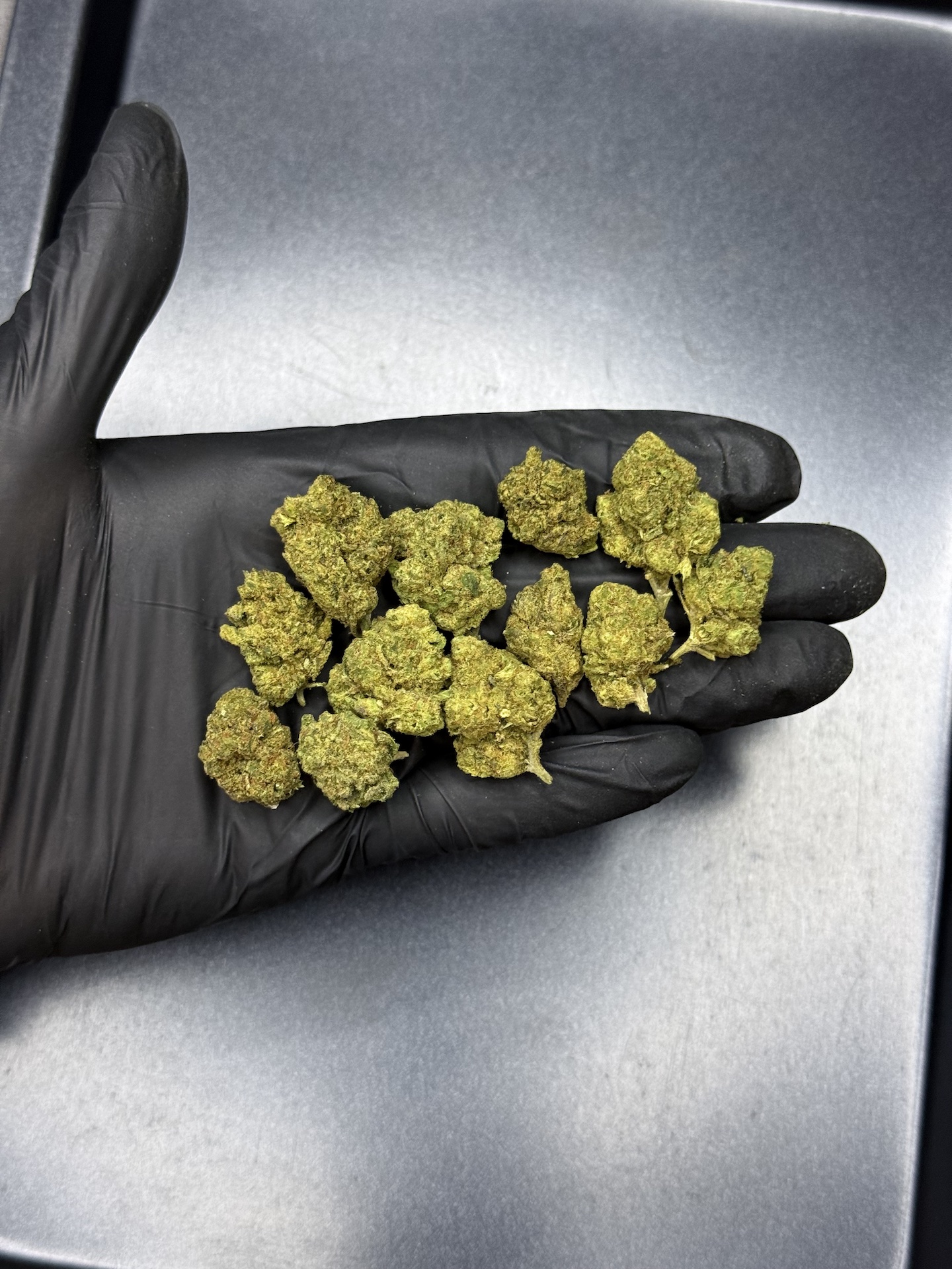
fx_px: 1760
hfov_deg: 30.3
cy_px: 634
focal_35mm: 48
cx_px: 476
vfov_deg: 39.7
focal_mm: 6.76
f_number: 1.78
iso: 160
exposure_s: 1/50
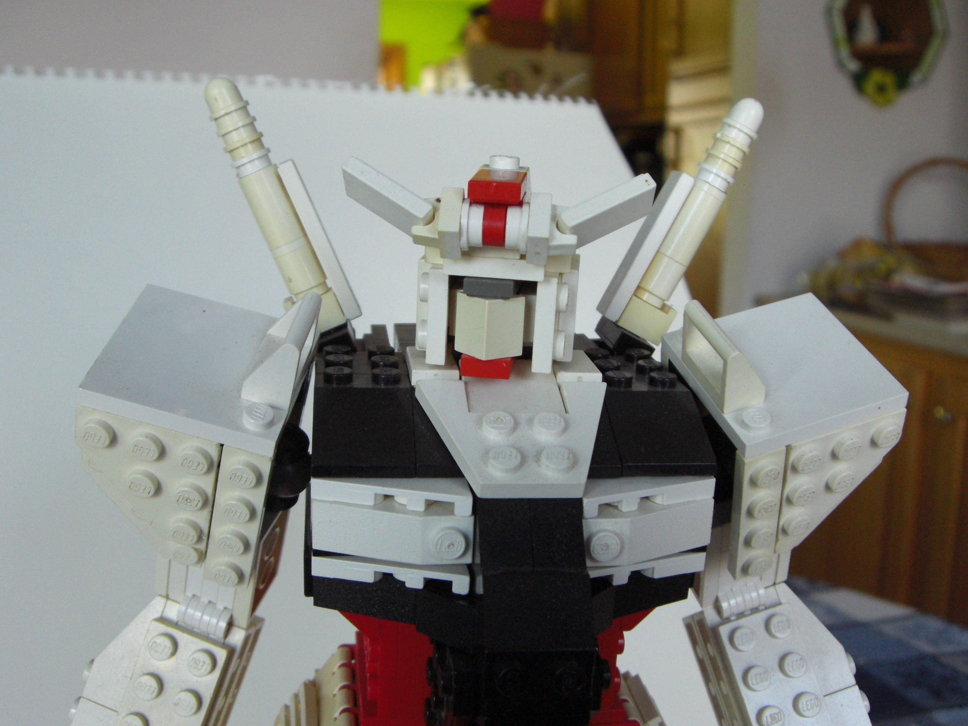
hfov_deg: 46.8
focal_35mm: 40
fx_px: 1119
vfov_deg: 36.0
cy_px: 370
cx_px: 475
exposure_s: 1/60
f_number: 2.7
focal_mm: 6.2
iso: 200
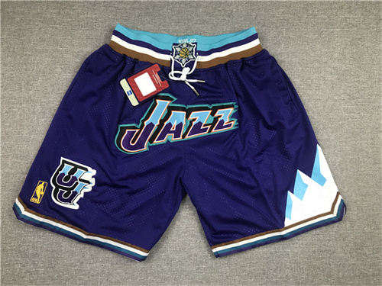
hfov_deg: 63.4
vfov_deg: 49.7
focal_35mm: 28
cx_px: 191
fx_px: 309
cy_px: 143
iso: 32
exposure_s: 1/33
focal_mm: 3.99
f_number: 1.8
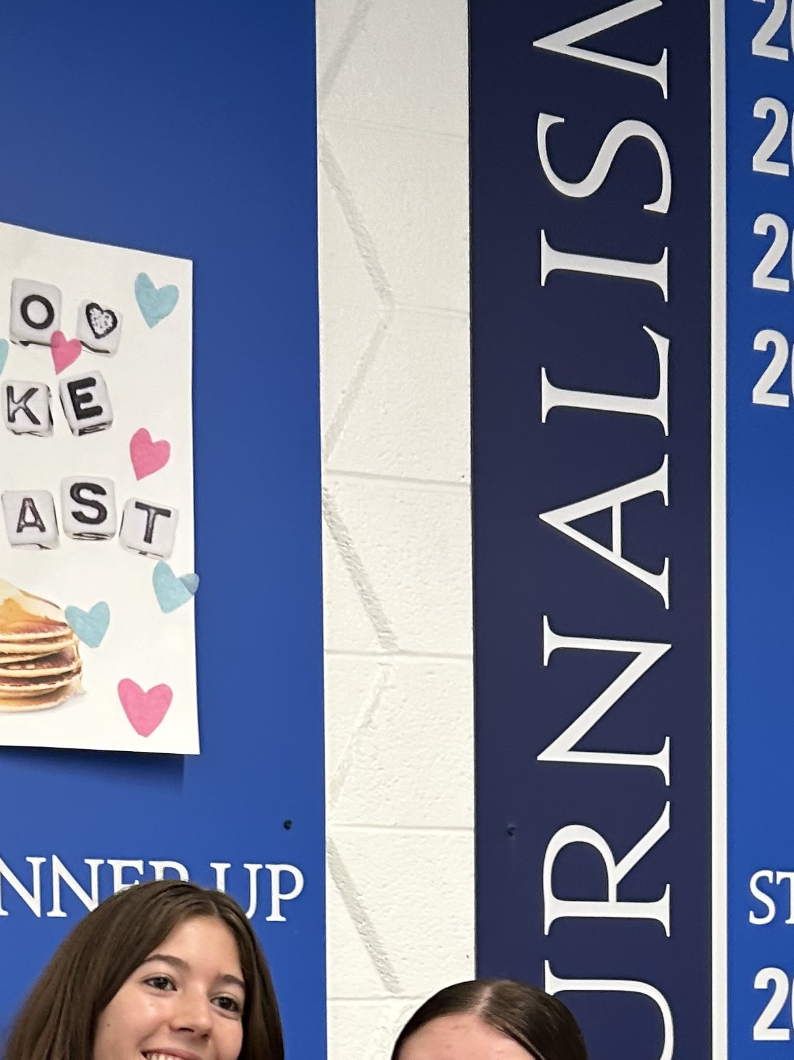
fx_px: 2050
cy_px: 1266
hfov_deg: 21.3
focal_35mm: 67
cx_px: 35
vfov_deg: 25.9
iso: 125
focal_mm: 5.7
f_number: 1.5
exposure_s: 1/60
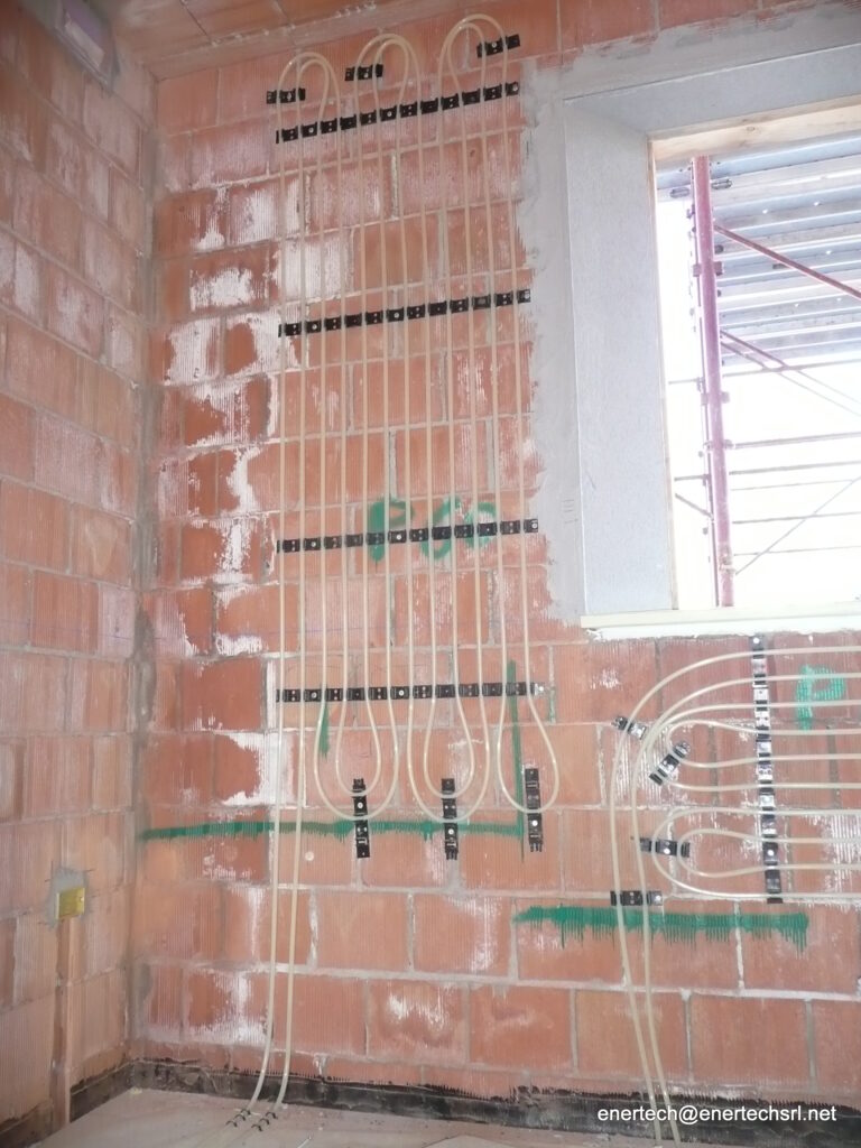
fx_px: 929
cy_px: 574
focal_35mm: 28
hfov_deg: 49.7
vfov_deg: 63.4
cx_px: 430
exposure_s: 1/30
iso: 320
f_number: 3.3
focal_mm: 4.6
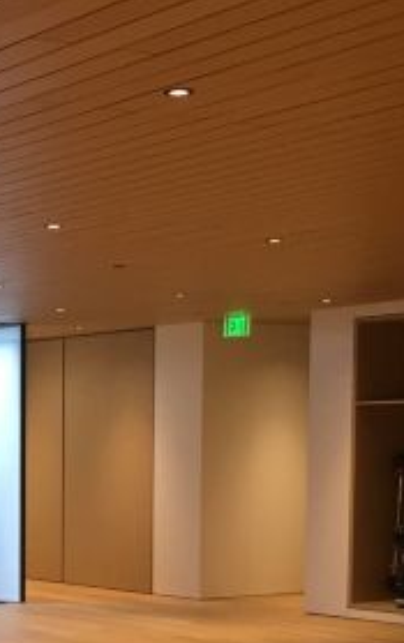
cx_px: -180
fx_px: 1546
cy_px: 574
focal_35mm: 88
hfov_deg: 14.1
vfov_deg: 23.0
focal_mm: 4.15
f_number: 2.2
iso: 100
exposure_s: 1/30
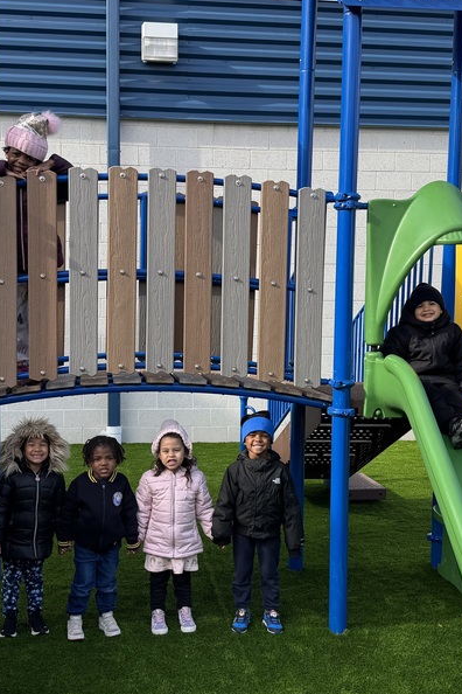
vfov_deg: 45.4
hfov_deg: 31.1
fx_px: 828
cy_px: 384
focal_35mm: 43
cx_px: 197
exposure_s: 1/853
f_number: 1.78
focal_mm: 6.76
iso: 80
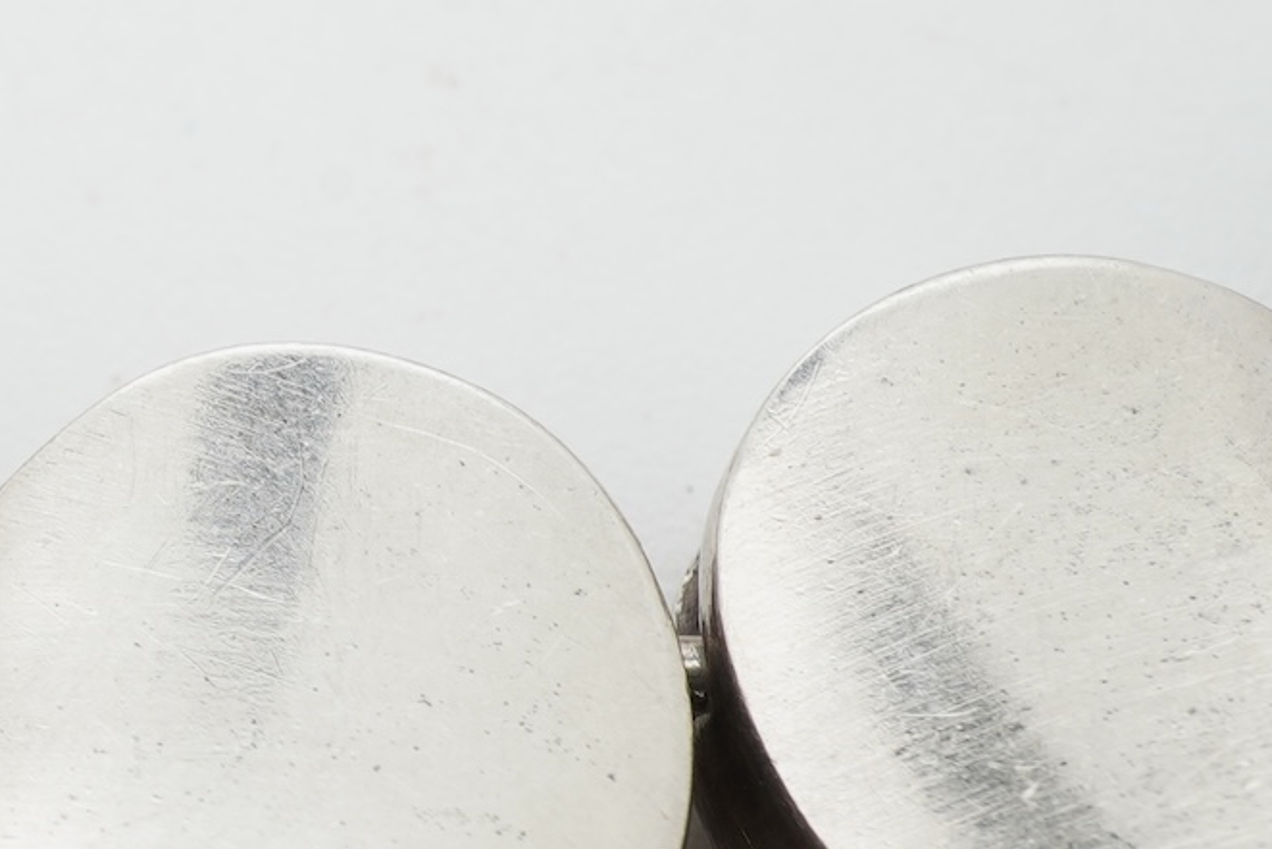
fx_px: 4735
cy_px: 389
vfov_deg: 10.2
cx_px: -606
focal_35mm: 134
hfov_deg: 14.3
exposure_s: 1/80
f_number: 22
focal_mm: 30
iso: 125
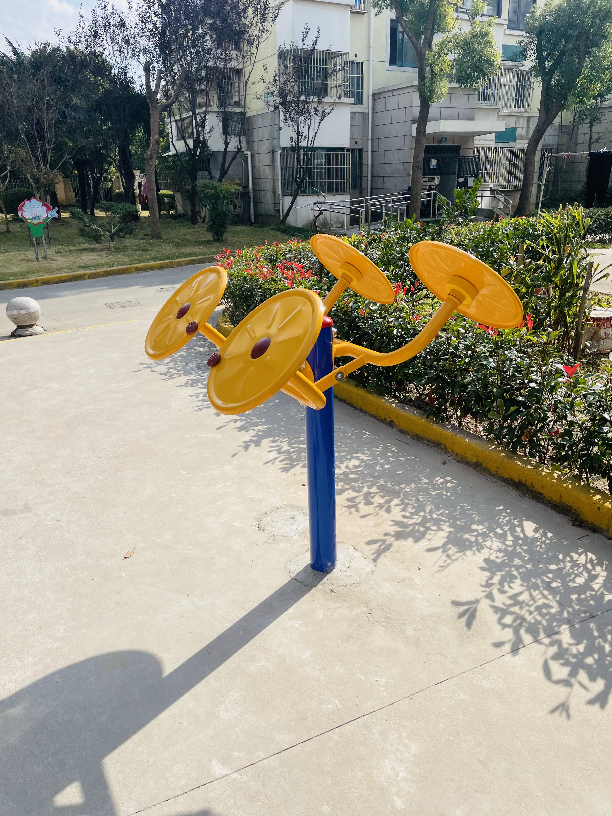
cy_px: 408
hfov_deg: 53.1
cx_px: 306
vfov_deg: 67.3
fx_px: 613
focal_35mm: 26
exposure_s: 1/2506
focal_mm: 4.2
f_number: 1.6
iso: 32
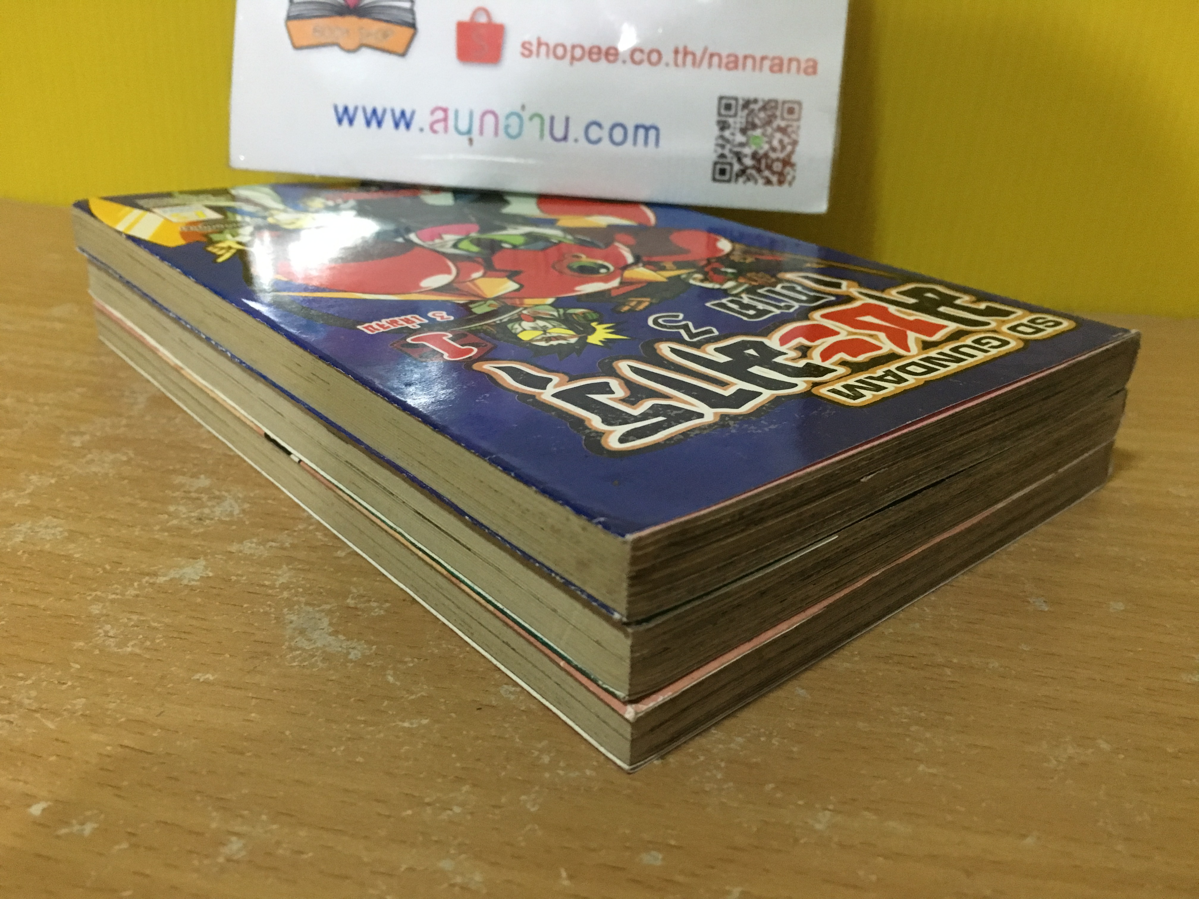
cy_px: 450
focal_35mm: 29
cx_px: 600
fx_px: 1004
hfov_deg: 61.7
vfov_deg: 48.2
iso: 250
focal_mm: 4.15
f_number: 2.2
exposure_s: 1/17
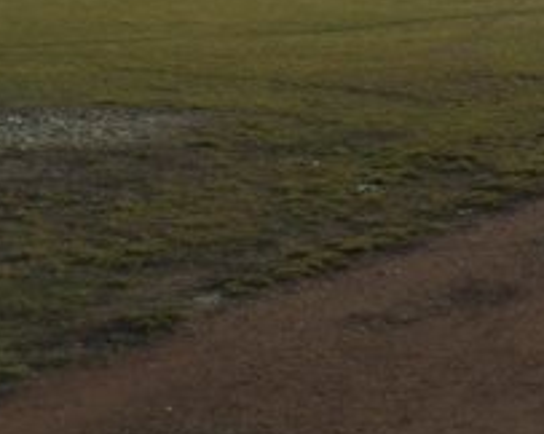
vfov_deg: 14.5
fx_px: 1625
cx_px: 675
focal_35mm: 101
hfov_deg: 18.0
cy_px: -147
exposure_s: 1/1000
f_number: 3.4
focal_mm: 6.2
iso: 100
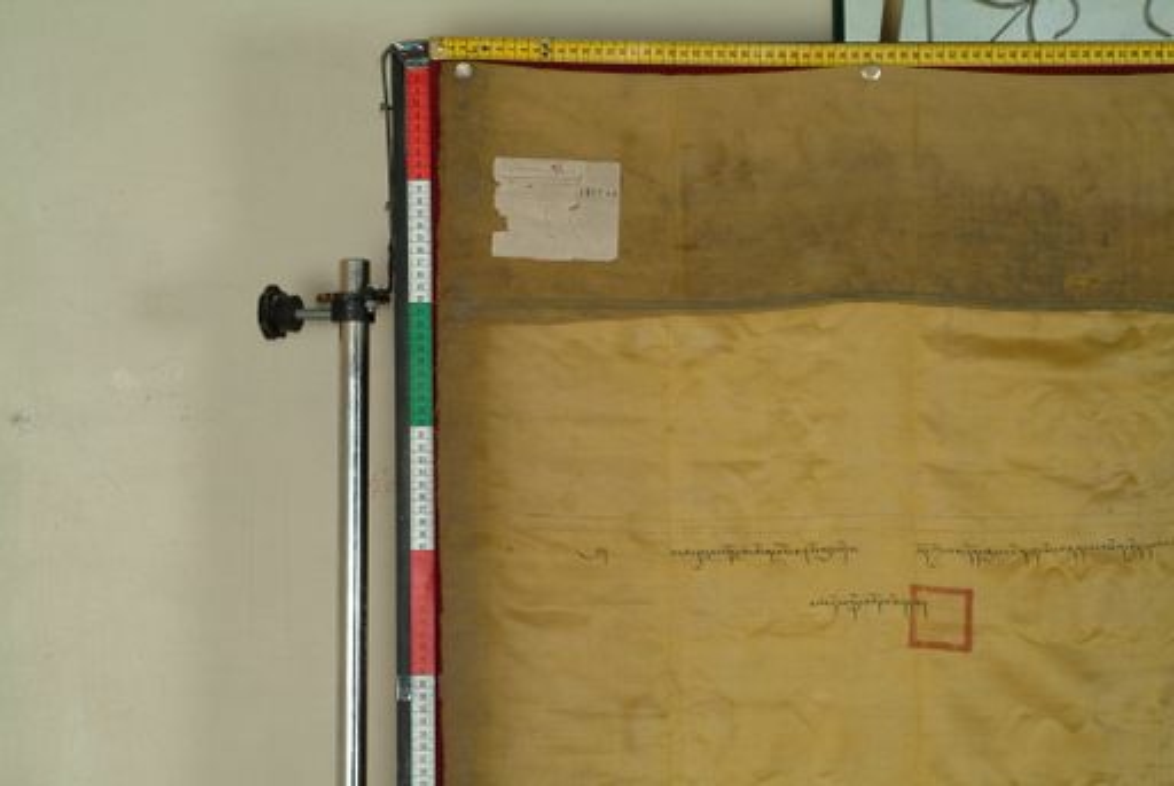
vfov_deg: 15.5
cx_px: 587
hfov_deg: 23.0
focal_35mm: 88
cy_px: 393
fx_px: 2890
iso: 160
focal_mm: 59
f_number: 13
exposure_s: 1/20
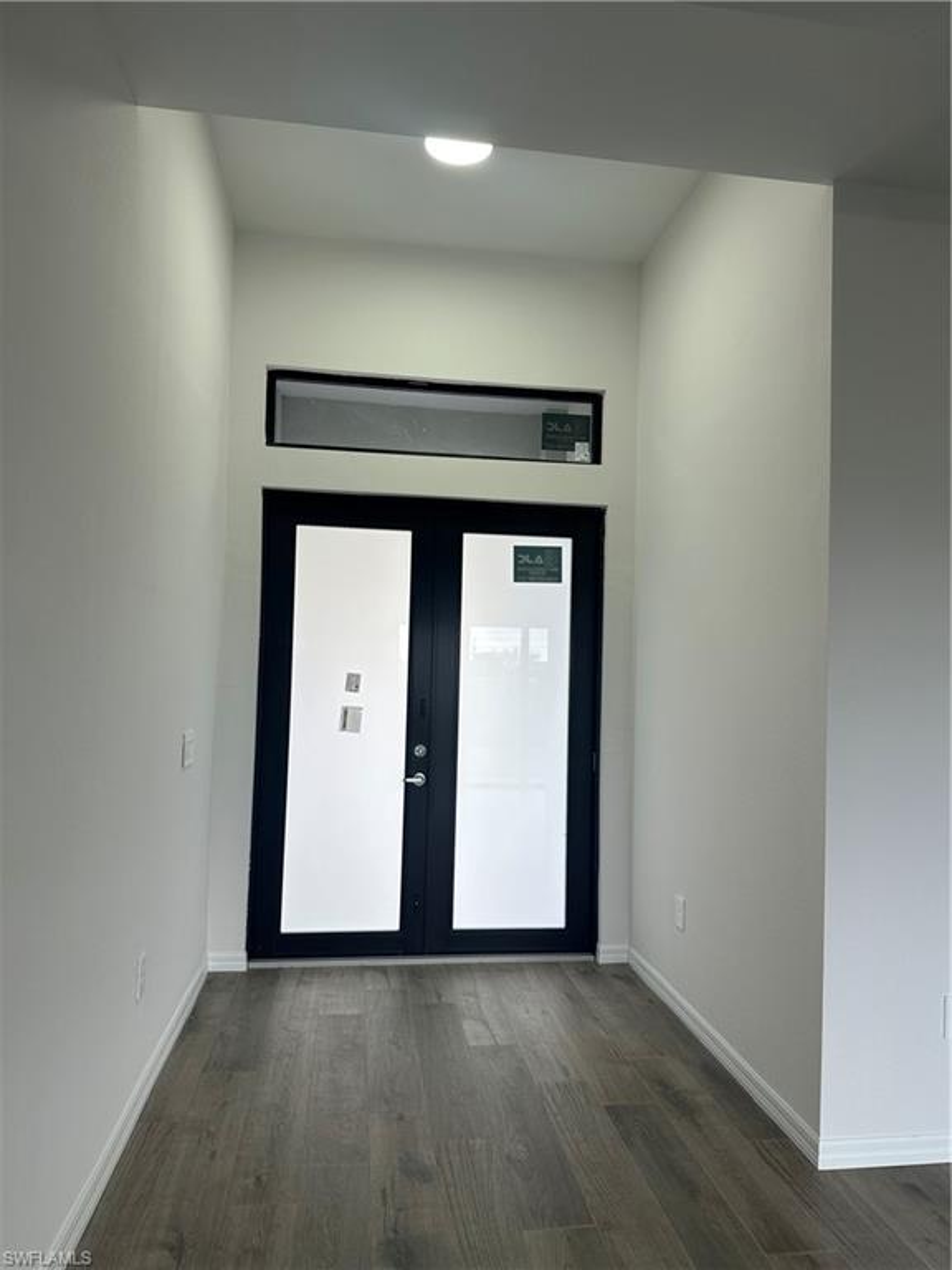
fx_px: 880
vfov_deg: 71.6
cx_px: 476
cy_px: 635
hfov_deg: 56.8
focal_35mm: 24
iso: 64
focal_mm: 6.86
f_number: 1.78
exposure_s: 1/120
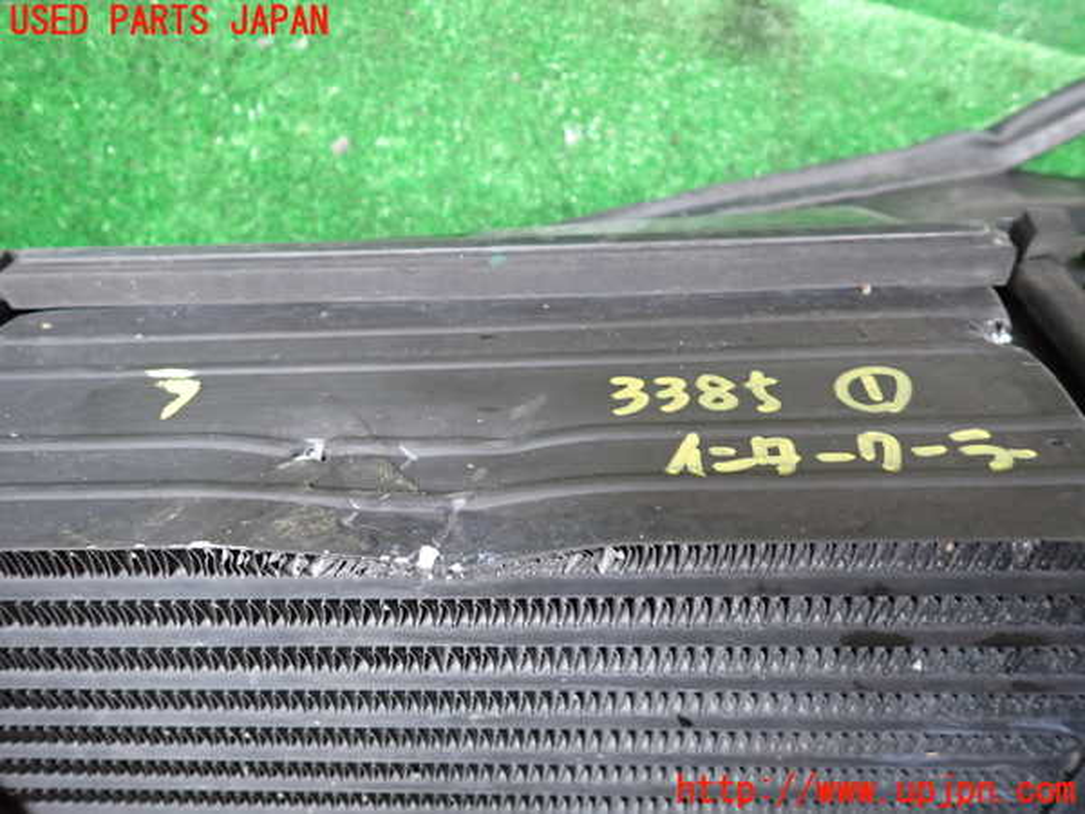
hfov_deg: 69.4
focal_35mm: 25
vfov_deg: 54.9
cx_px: 542
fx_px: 784
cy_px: 407
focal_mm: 4.5
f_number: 2
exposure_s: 1/30
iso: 400
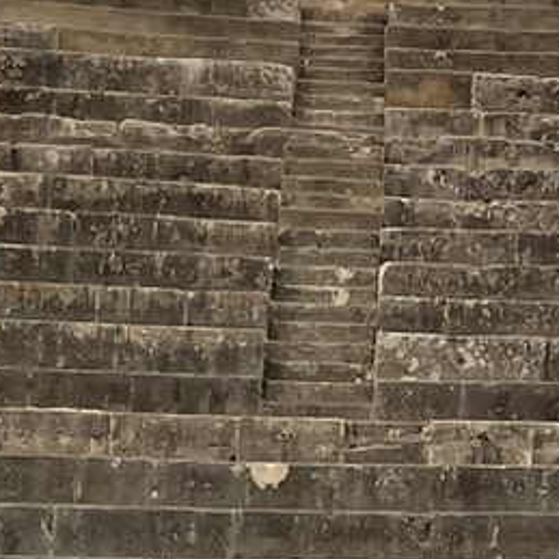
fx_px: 3325
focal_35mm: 182
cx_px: 971
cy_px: 101
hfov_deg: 9.2
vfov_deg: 9.6
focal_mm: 4.2
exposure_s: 1/6897
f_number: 1.6
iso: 32
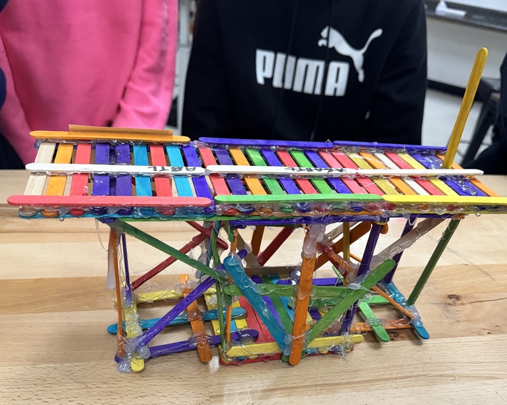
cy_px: 276
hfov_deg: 55.7
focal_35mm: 32
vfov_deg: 45.0
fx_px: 480
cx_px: 253
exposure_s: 1/60
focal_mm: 6.76
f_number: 1.78
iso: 400
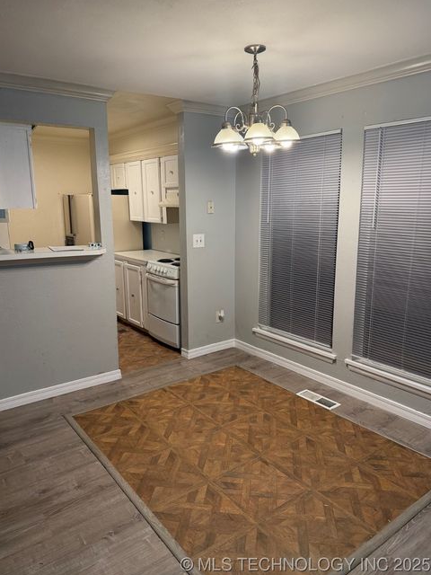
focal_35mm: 25
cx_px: 210
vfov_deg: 69.4
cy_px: 283
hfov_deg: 54.9
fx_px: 415
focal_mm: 6.76
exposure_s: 1/120
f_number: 1.78
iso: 200
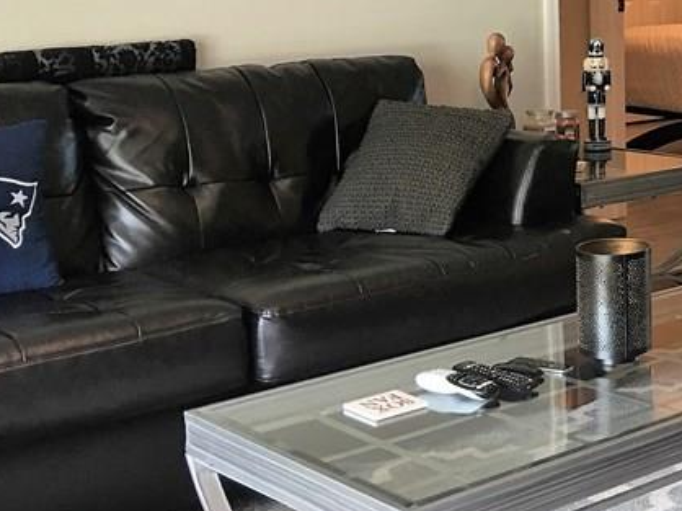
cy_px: 64
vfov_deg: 20.3
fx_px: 1398
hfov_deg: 24.8
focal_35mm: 71
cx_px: 815
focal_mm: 4.15
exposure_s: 1/15
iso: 40
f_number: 2.2
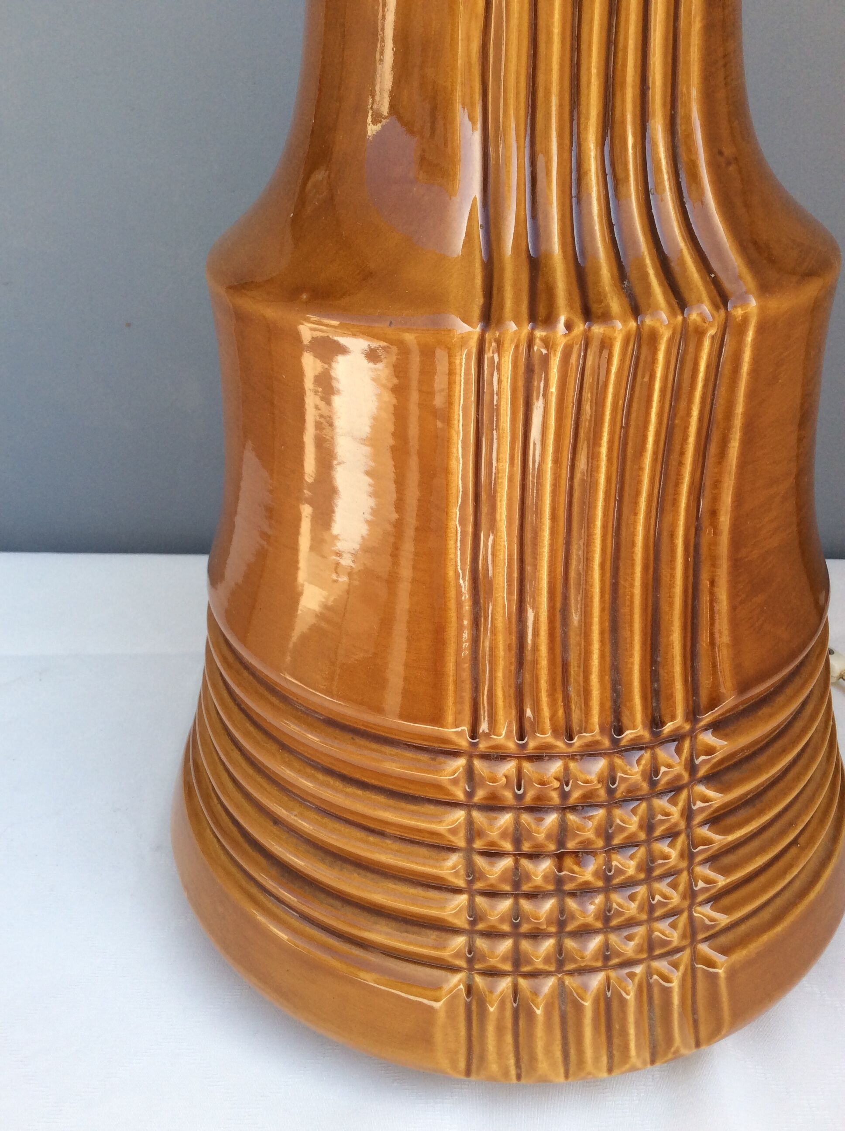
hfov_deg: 44.1
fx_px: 1044
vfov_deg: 56.9
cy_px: 566
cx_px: 422
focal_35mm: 32
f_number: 2.4
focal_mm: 3.3
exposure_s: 1/312
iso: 32
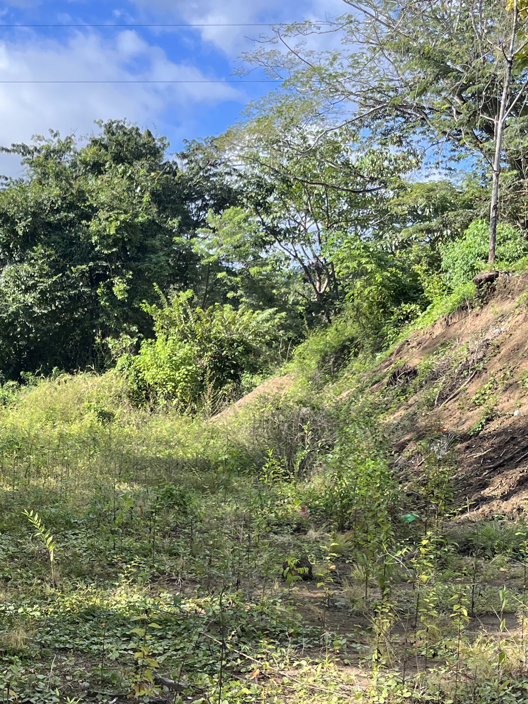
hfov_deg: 24.8
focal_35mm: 57
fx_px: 1159
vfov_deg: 33.6
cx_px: 46
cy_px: 453
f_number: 1.6
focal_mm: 5.1
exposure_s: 1/858
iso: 50
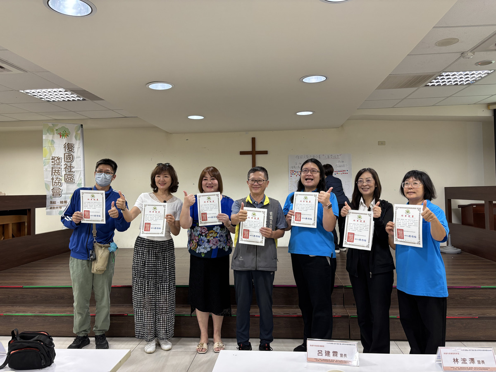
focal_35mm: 26
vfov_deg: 53.1
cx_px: 248
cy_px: 186
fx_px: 373
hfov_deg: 67.3
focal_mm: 5.96
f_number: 1.6
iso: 125
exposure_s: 1/60
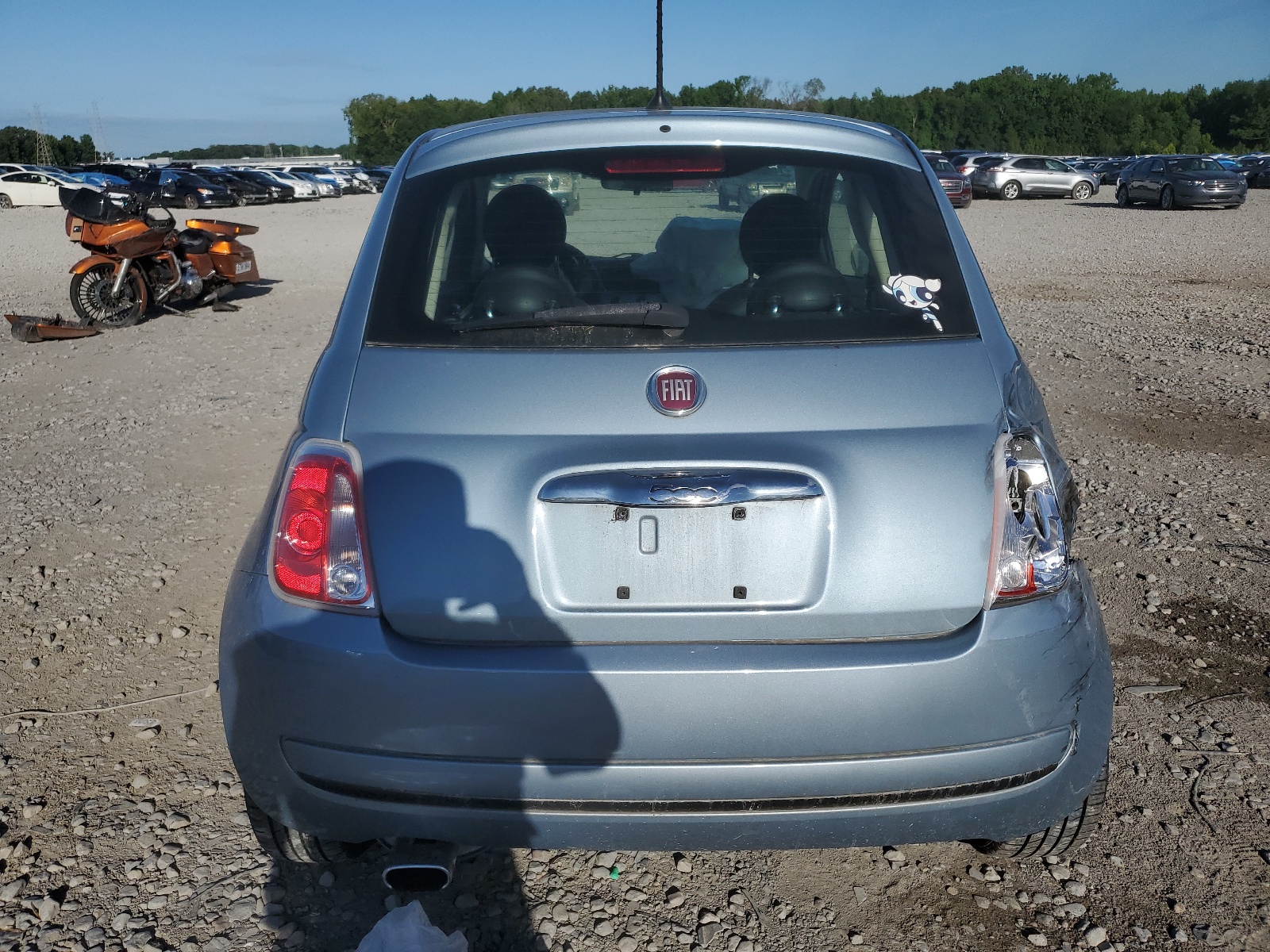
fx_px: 954
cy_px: 476
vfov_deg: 53.1
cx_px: 635
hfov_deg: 67.3
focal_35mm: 26
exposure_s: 1/10000
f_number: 1.5
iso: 50
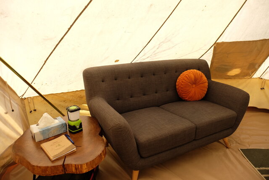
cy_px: 90
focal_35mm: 28
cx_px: 134
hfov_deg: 65.5
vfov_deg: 46.4
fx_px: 209
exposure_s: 1/170
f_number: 4.5
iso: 200
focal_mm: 18.5
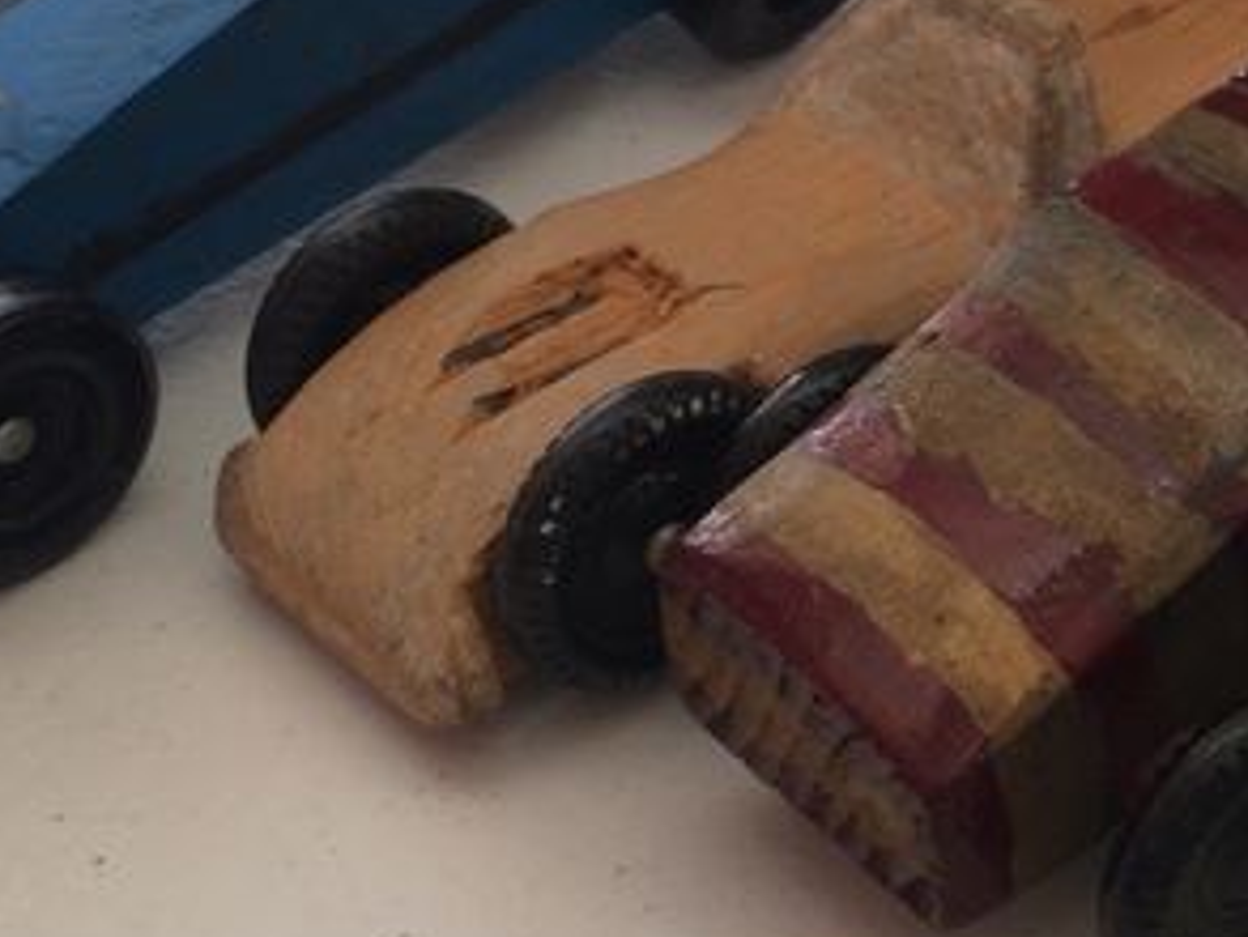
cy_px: 390
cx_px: 1265
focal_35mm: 92
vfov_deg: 16.1
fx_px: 3318
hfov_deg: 20.6
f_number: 2.2
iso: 32
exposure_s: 1/60
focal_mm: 4.12
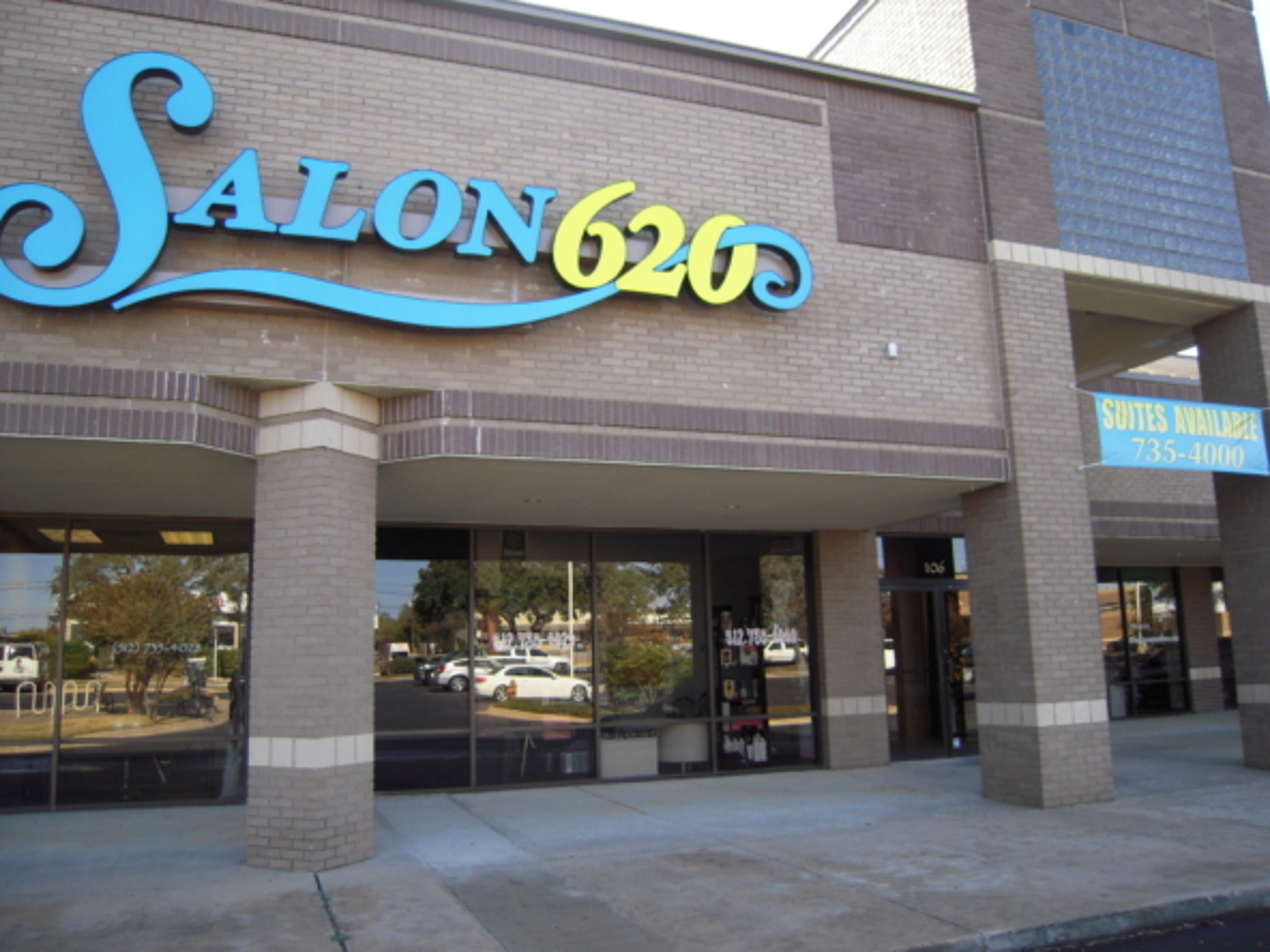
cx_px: 635
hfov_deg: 63.4
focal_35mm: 28
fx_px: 1027
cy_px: 476
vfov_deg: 49.7
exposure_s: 1/160
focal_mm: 5
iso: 100
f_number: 2.7
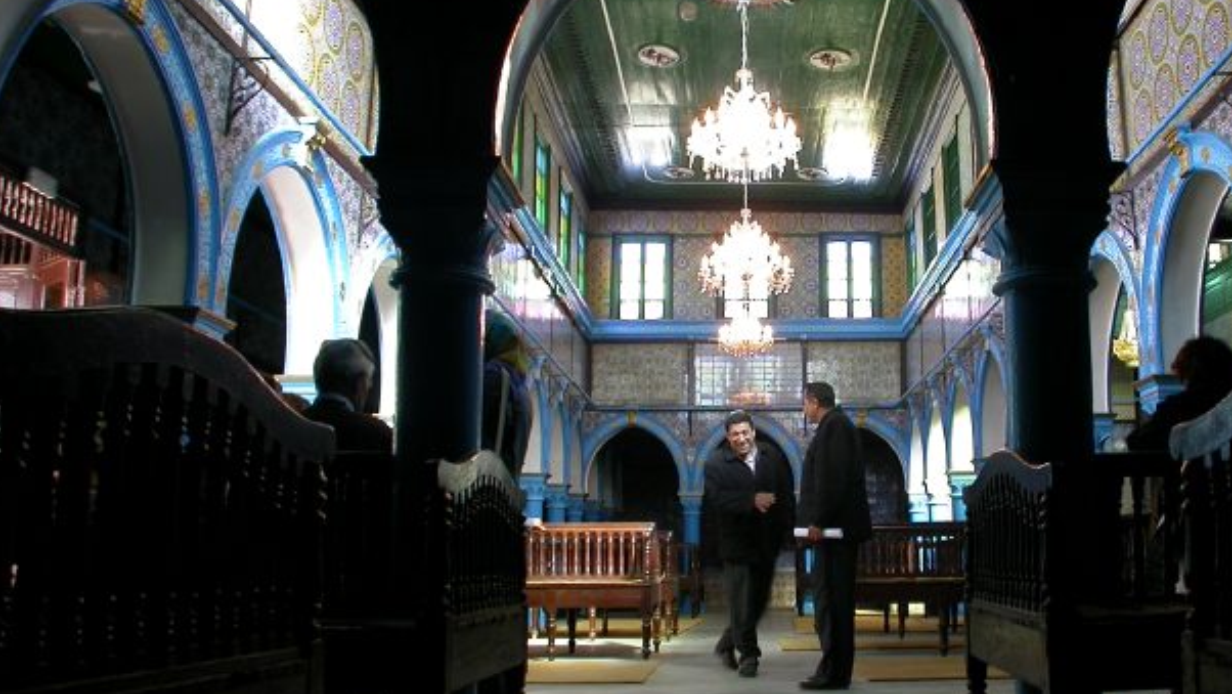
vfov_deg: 21.8
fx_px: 1797
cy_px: 387
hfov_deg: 37.6
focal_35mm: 55
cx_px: 772
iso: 100
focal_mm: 7.85
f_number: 2.6
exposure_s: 1/22
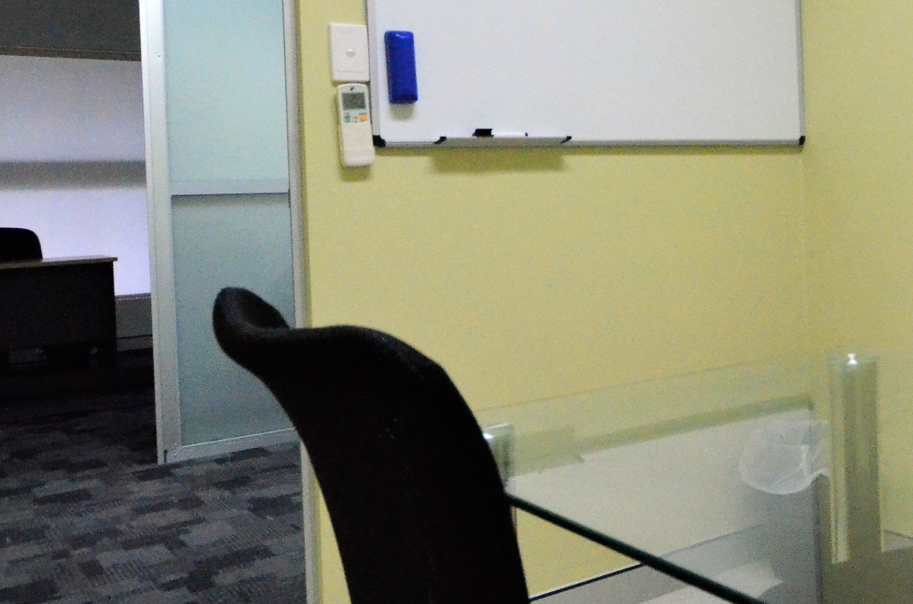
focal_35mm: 39
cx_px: 779
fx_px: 987
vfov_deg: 33.6
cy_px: 173
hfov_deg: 46.0
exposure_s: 1/160
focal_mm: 10
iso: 4000
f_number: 6.3
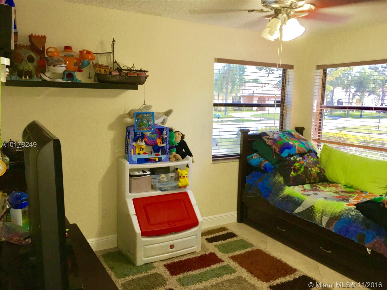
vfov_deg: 48.2
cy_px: 145
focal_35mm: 29
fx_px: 324
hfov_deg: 61.7
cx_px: 194
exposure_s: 1/33
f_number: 2.2
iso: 50
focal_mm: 4.15
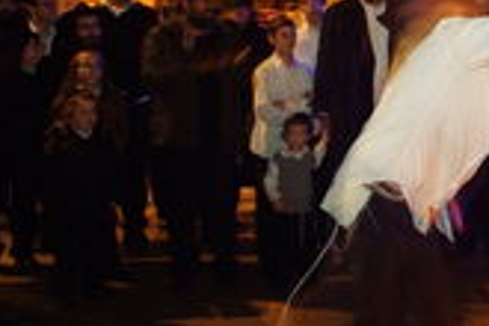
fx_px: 856
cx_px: 566
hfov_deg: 28.3
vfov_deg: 21.1
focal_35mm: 63
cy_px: 27
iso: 640
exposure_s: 1/2.5
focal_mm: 17
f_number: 5.6
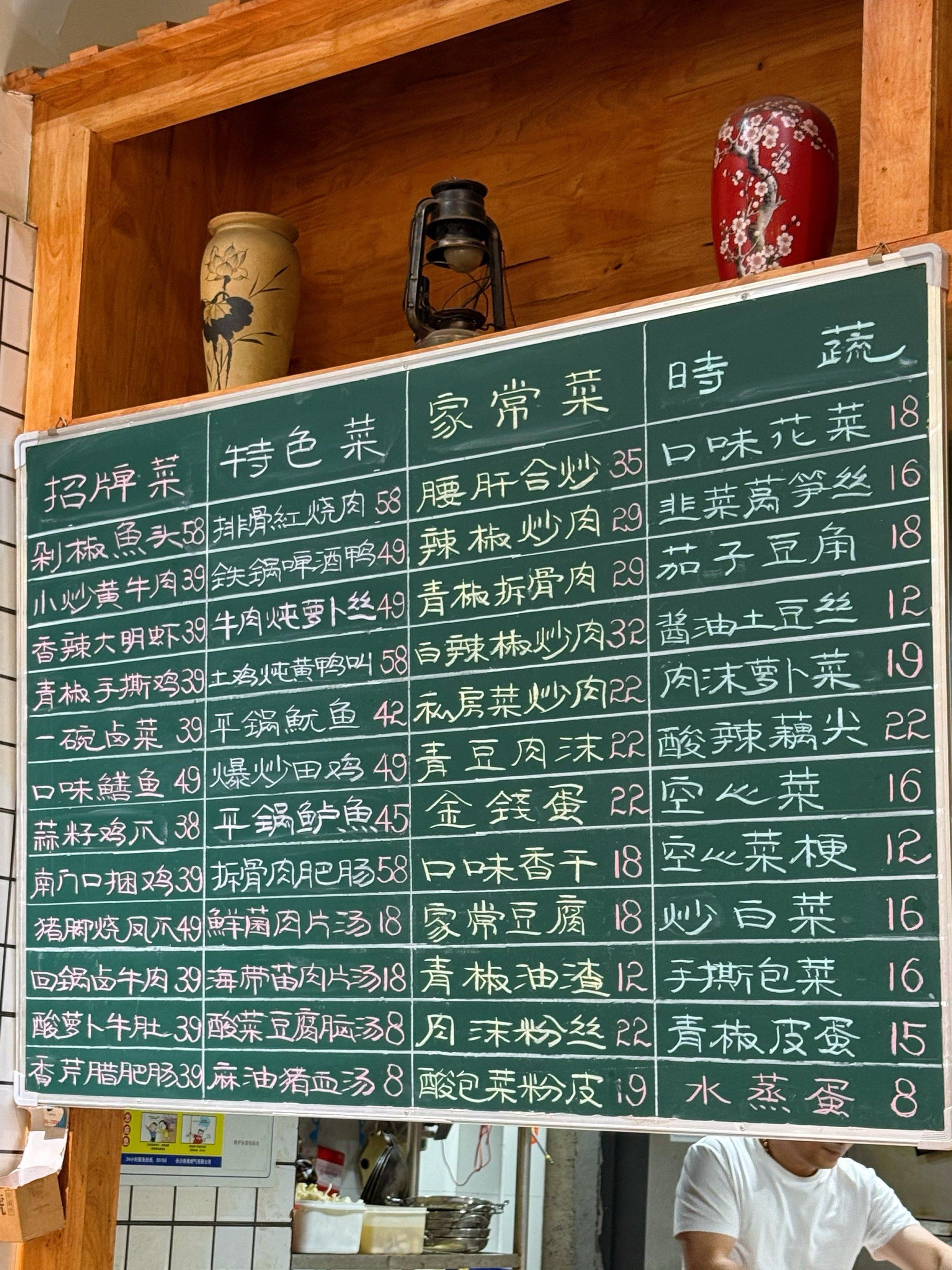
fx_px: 1760
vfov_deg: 39.7
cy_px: 635
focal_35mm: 48
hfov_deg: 30.3
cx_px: 476
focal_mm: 6.76
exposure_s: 1/50
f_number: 1.78
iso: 160
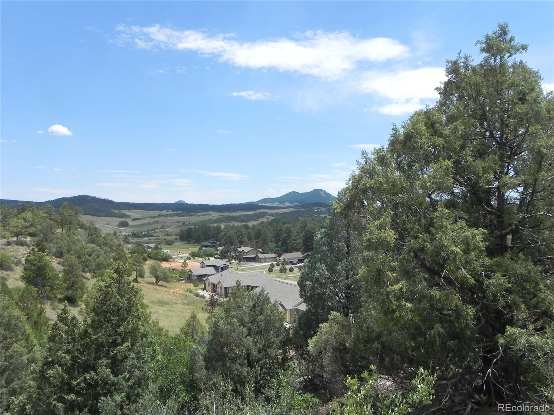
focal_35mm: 29
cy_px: 208
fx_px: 464
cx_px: 277
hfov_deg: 61.7
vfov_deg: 48.2
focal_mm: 5.2
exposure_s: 1/371
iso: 160
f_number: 7.1
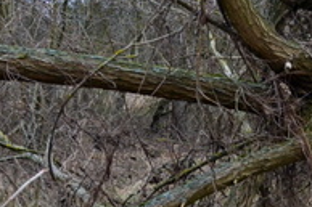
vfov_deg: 11.0
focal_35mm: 124
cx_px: 531
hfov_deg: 14.8
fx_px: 1074
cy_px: 61
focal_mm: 20
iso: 450
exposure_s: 1/60
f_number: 8
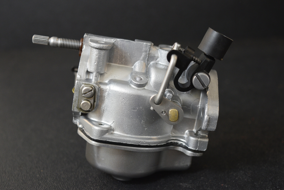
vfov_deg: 19.7
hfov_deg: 29.2
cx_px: 142
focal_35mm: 69
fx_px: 544
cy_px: 95
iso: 560
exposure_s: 1/125
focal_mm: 46
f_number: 5.6
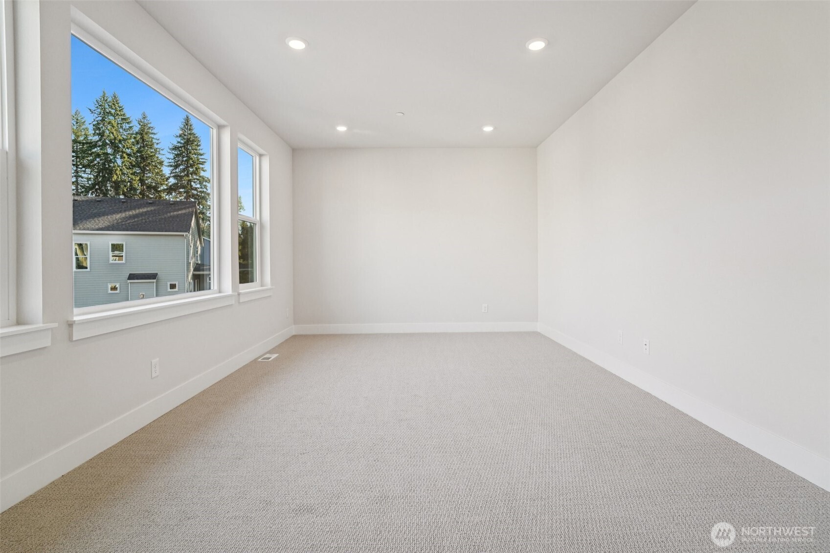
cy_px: 276
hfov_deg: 96.7
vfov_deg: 73.7
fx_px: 369
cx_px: 415
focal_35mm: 16
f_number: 8
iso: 1600
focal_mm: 16
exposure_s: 1/160
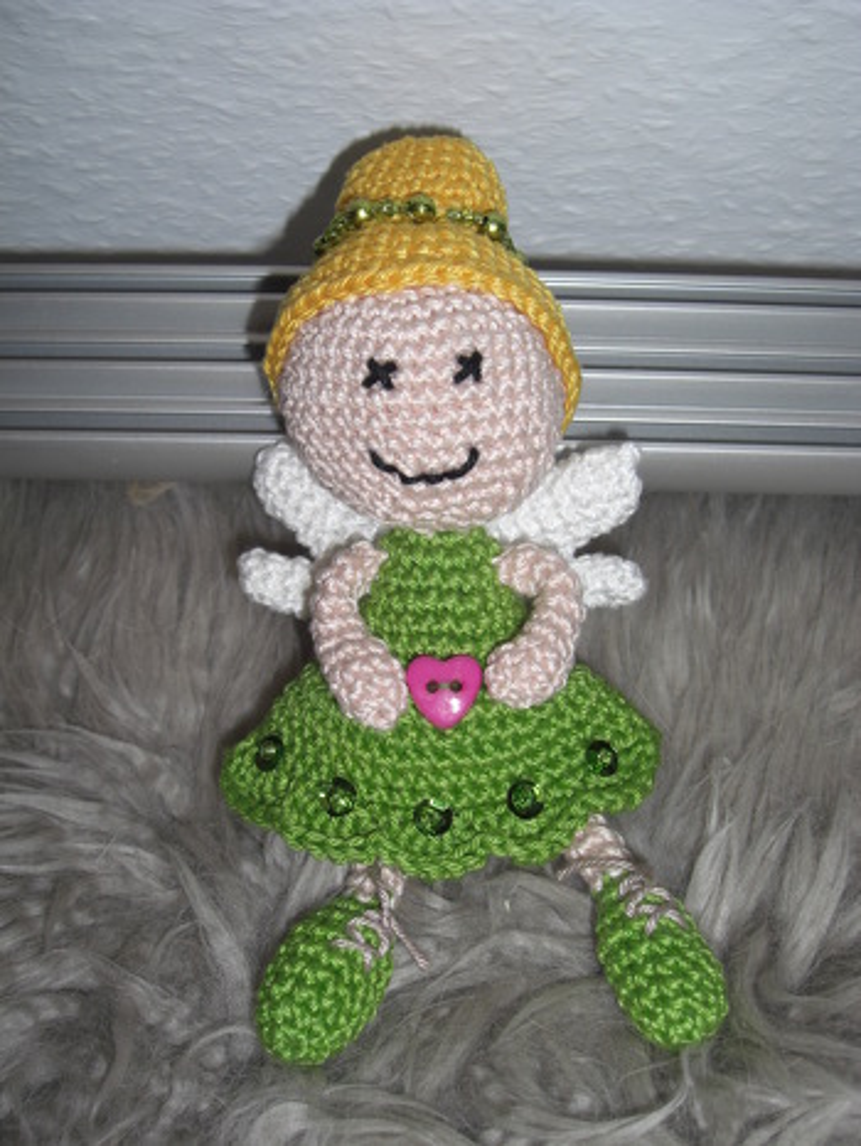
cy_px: 573
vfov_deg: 49.0
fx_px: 1259
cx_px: 430
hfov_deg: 37.8
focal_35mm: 38
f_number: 4
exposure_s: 1/60
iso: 80
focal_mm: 7.9
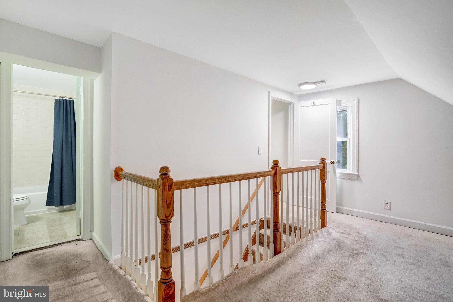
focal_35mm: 16
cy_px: 151
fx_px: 201
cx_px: 226
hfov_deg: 96.7
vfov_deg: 73.7
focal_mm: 16
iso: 1250
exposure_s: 1/25
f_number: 8
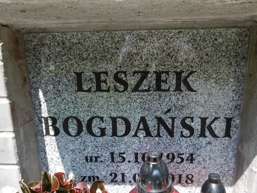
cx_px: 136
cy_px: 111
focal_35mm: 28
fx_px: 208
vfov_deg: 49.6
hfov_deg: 63.4
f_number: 3.1
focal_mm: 4.3
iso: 100
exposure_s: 1/500
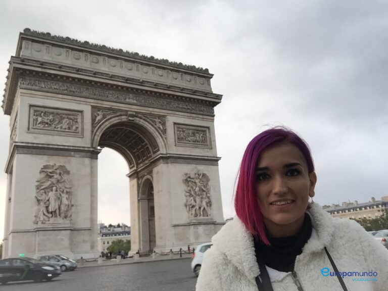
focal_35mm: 31
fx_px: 347
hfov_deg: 58.4
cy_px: 146
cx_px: 194
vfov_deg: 45.4
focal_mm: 2.65
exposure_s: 1/50
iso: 50
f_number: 2.2
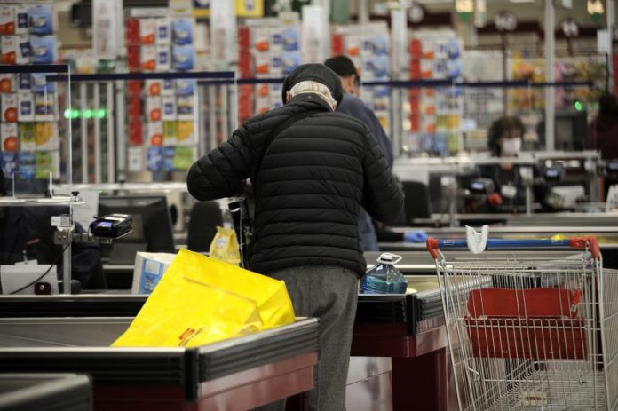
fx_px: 2316
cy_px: 206
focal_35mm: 135
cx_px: 309
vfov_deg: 10.1
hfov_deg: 15.2
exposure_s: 1/1000
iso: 2000
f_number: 2.8
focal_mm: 135
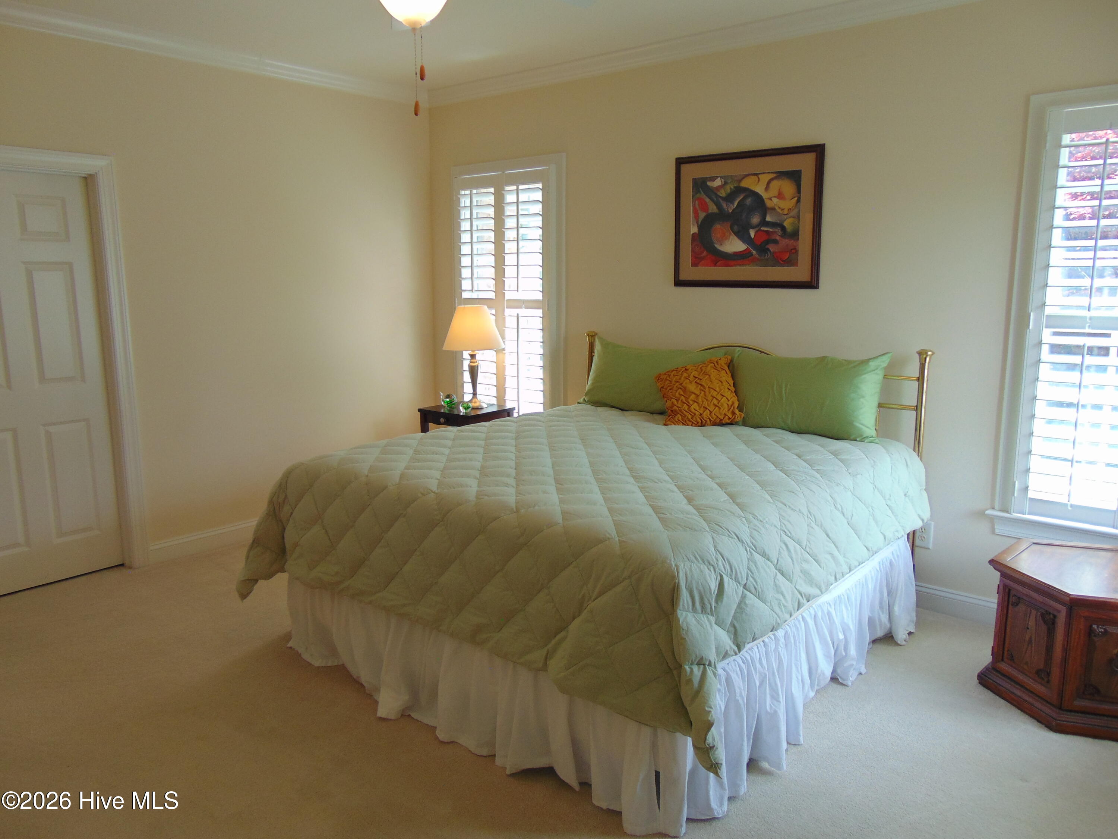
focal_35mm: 25
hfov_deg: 69.4
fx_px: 807
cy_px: 420
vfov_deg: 54.9
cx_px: 559
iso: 80
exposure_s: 1/40
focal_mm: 4.5
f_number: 3
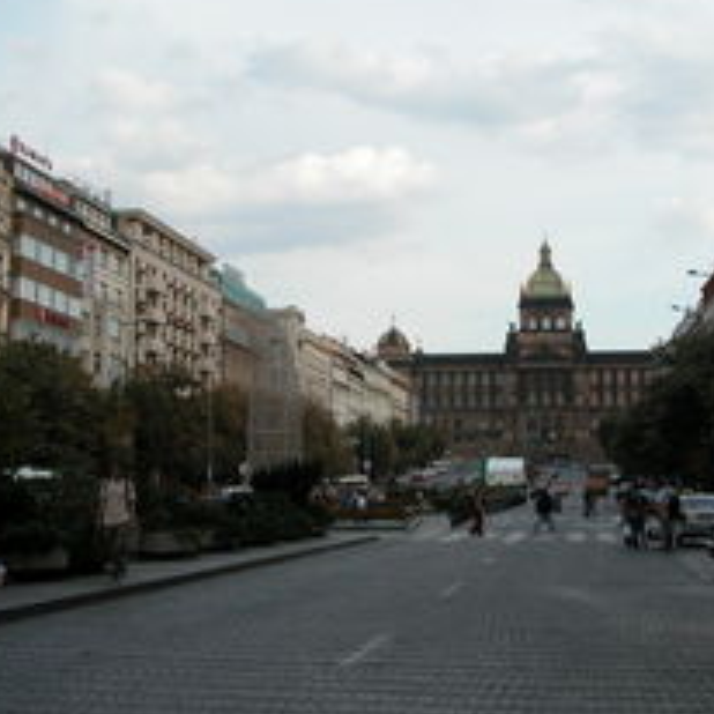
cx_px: 423
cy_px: 357
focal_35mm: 60
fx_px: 1400
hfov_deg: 28.6
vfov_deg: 28.6
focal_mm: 8.9
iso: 100
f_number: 5
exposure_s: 1/208
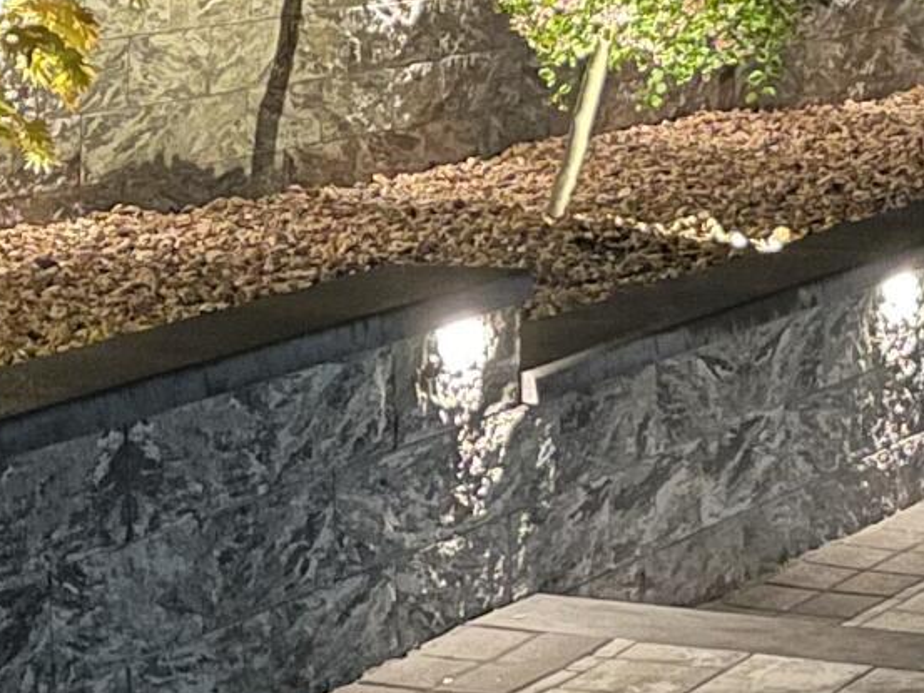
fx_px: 3765
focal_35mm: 141
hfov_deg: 13.9
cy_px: 422
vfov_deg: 10.5
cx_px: 236
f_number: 1.6
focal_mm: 4.2
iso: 500
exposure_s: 1/12
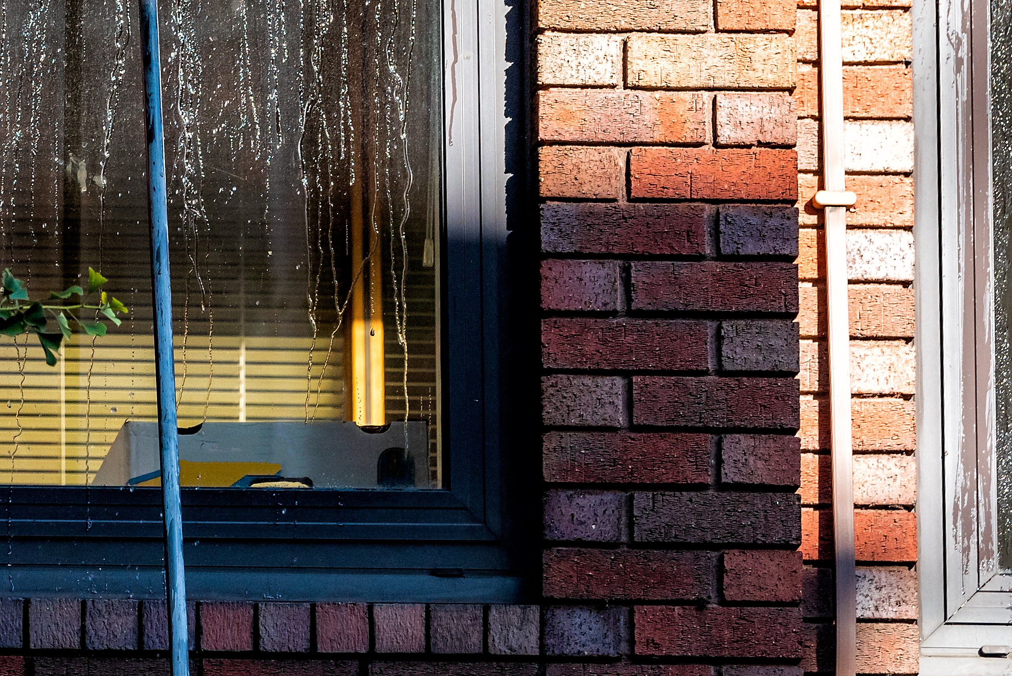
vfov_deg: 3.7
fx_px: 10517
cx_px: -17
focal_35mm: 374
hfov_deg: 5.5
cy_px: -321
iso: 360
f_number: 4
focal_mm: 125
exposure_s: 1/1250
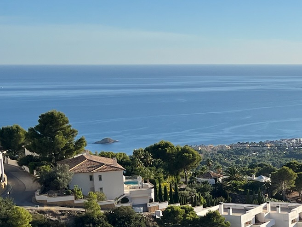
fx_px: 707
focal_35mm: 81
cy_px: 177
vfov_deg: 18.1
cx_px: 401
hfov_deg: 21.6
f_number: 1.6
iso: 50
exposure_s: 1/4016
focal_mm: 5.1
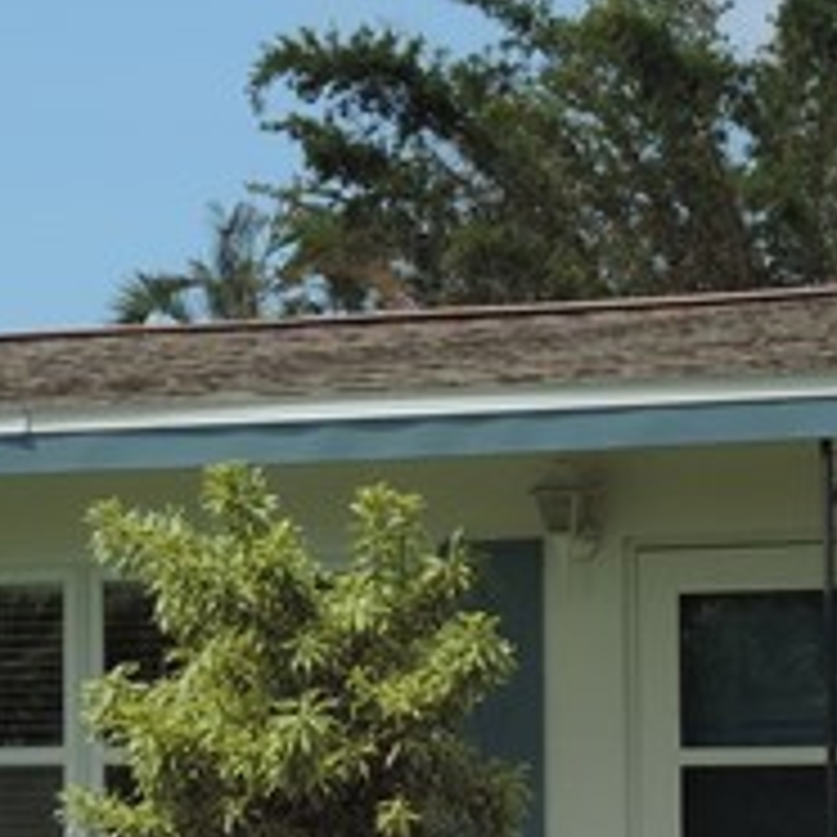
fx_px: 4651
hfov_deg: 10.3
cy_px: 351
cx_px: 464
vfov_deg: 10.3
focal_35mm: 170
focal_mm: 6.2
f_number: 3.3
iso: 80
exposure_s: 1/1250
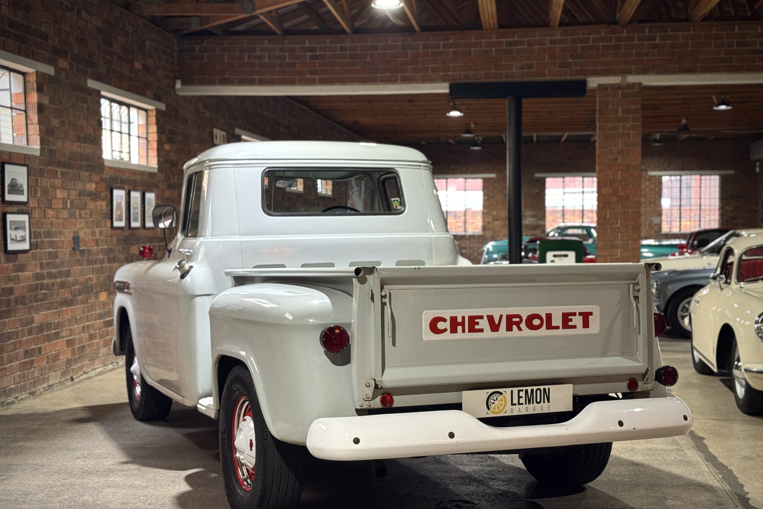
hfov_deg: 39.6
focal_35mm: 50
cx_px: 381
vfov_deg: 27.0
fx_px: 1060
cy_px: 272
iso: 200
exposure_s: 1/50
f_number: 1.78
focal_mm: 6.76
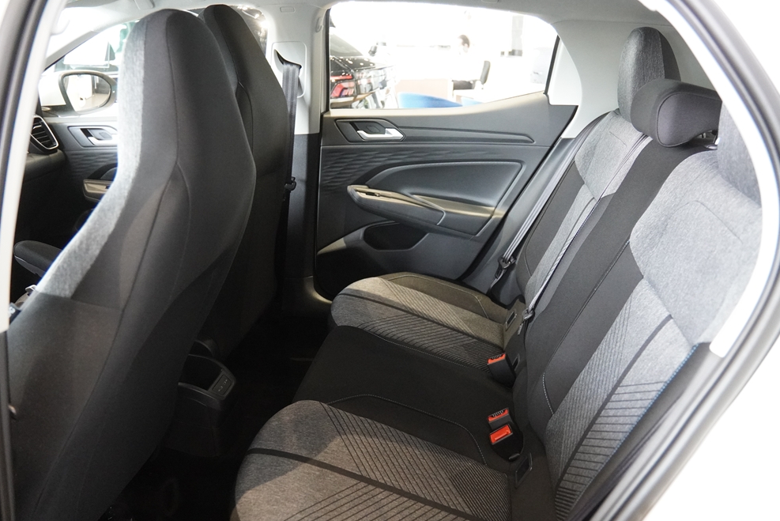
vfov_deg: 46.4
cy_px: 264
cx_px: 402
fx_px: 607
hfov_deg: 65.4
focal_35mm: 28
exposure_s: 1/160
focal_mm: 18
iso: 4000
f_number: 2.8
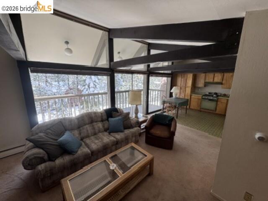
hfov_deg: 102.1
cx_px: 134
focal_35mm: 14
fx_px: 108
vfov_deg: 85.7
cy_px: 100
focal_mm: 2.22
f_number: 2.2
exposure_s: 1/99
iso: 40
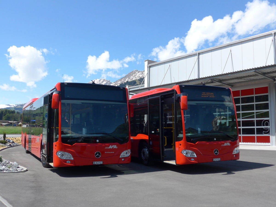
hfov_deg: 51.4
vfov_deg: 39.7
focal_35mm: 36
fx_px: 287
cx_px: 138
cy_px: 104
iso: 80
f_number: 2.8
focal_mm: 7.5
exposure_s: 1/1600
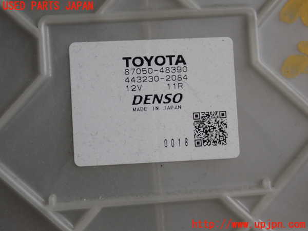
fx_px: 596
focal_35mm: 67
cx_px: 154
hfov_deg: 29.0
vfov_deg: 21.9
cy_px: 116
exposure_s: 1/125
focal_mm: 11.88
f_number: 3.8
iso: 125
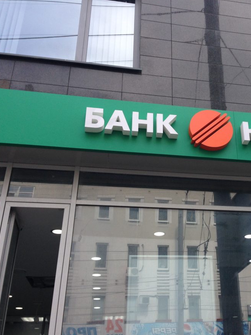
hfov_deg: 31.3
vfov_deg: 42.1
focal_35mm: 45
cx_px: 205
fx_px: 435
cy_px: 171
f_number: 2.4
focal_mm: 4.12
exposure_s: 1/467
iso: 50
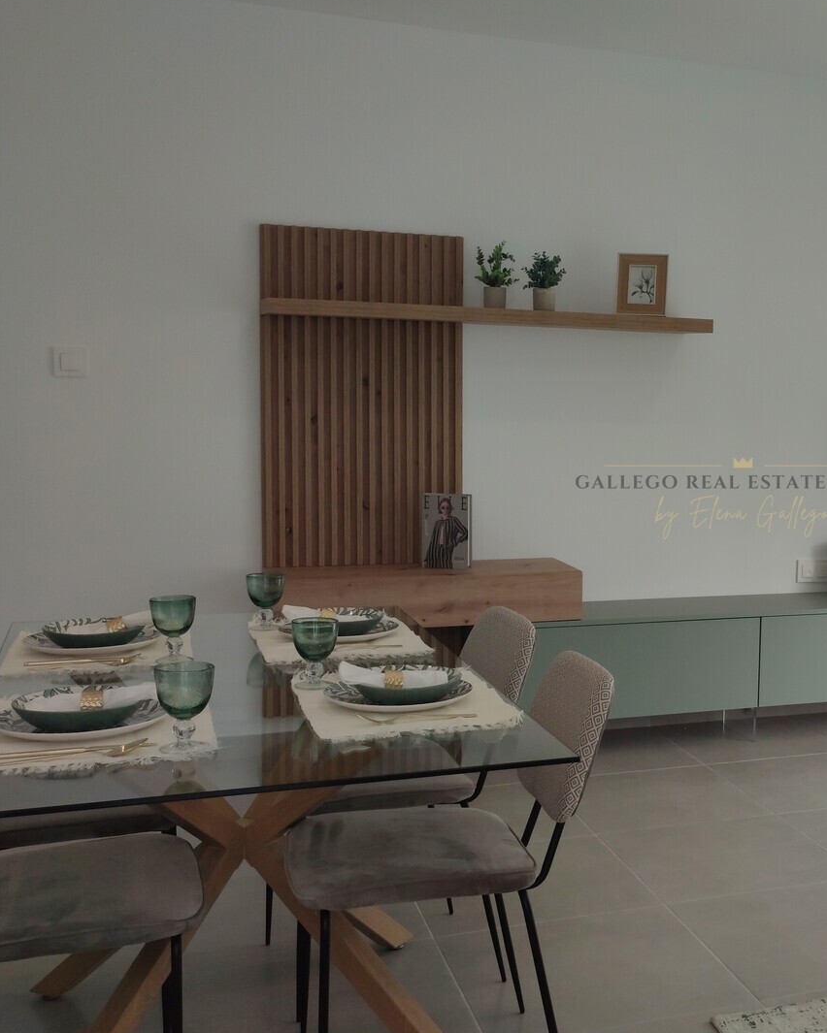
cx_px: 744
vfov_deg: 42.0
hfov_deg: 32.5
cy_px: 498
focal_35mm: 44
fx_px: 1346
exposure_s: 1/136
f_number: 1.9
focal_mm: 6.04
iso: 50
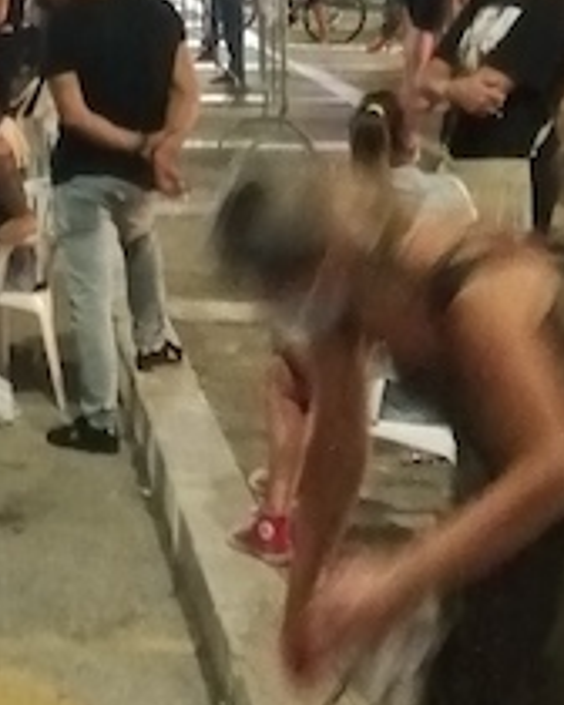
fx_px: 2525
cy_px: 131
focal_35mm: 121
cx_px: -235
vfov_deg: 15.8
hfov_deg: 12.2
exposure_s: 1/14.3
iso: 1000
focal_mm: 3.6
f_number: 1.8
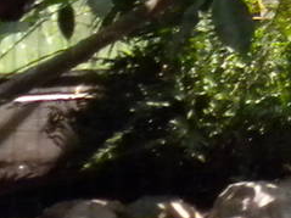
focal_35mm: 248
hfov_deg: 6.9
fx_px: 2084
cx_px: 973
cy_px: -368
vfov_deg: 5.7
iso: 400
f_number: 3.5
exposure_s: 1/474
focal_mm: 6.6
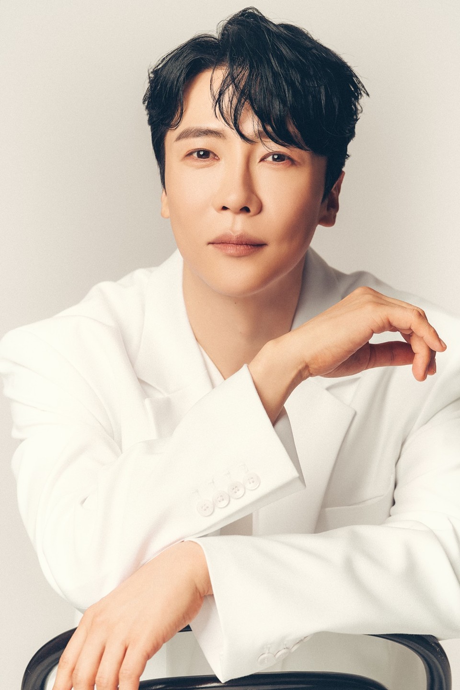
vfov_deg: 15.2
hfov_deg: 10.2
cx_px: 230
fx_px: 2587
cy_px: 345
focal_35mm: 135
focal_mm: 135
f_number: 5.6
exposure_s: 1/160
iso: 100
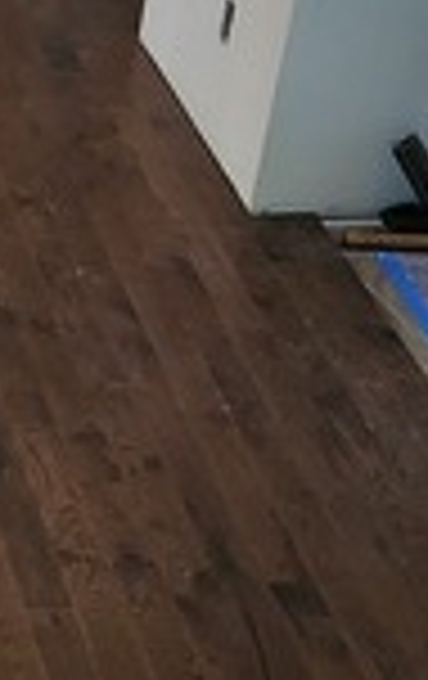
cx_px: -351
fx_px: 1690
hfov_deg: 13.0
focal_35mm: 91
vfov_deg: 22.4
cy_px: 558
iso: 80
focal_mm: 2.2
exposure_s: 1/60
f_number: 2.2
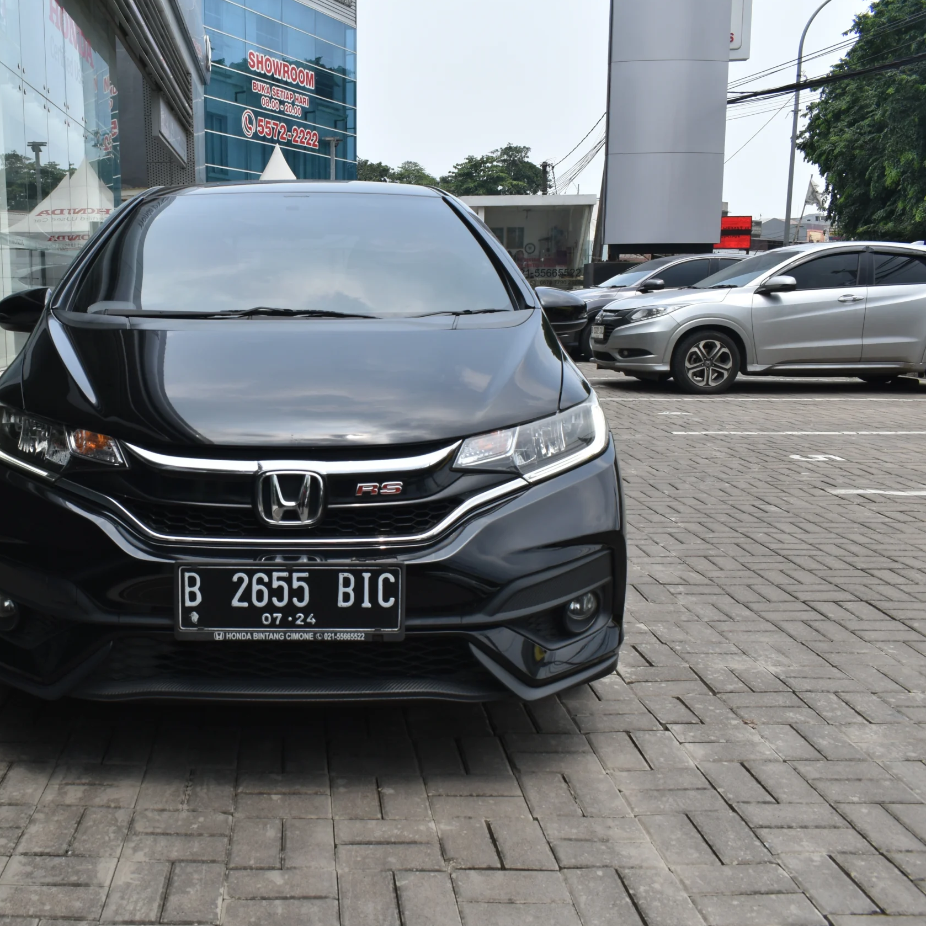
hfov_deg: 46.2
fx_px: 1059
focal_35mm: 35
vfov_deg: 47.2
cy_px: 464
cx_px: 278
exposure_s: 1/320
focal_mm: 18
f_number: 9
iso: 250
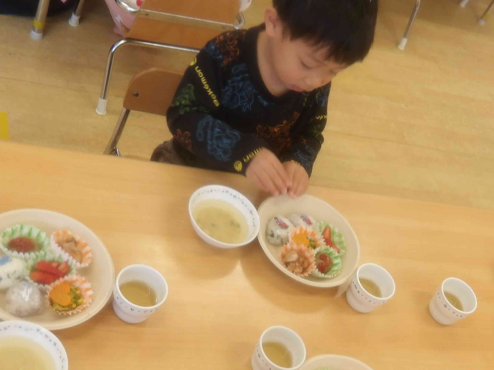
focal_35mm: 51
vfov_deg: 28.4
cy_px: 251
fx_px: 728
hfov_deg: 37.2
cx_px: 314
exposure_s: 1/48
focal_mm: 4.9
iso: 100
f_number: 3
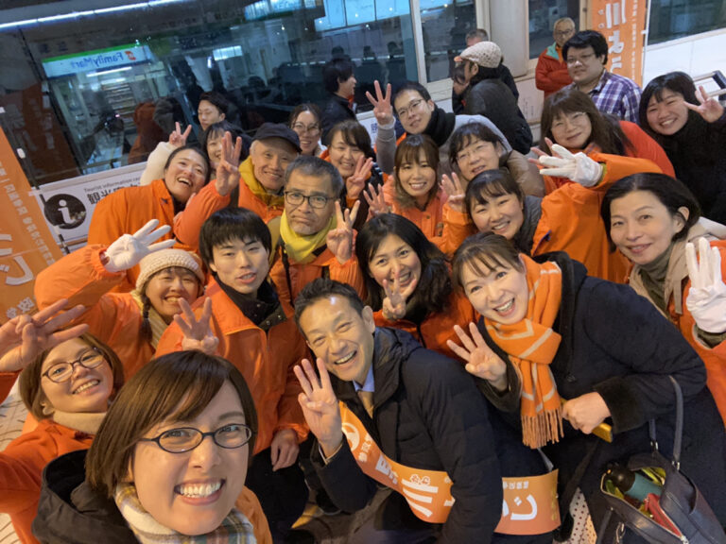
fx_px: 482
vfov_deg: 58.9
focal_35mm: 23
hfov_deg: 73.9
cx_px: 363
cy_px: 272
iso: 320
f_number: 2.2
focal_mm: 2.71
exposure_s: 1/40
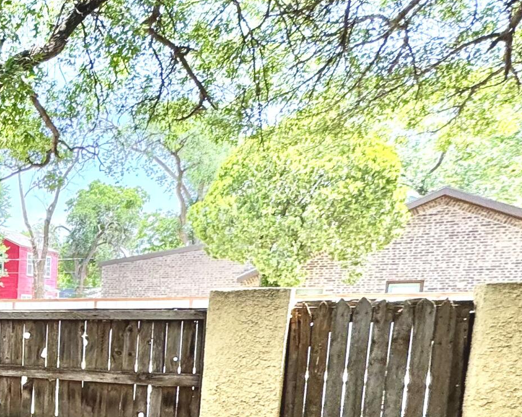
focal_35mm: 44
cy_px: 416
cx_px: -171
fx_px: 680
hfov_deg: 31.4
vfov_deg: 31.6
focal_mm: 2.22
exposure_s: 1/159
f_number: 2.2
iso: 40
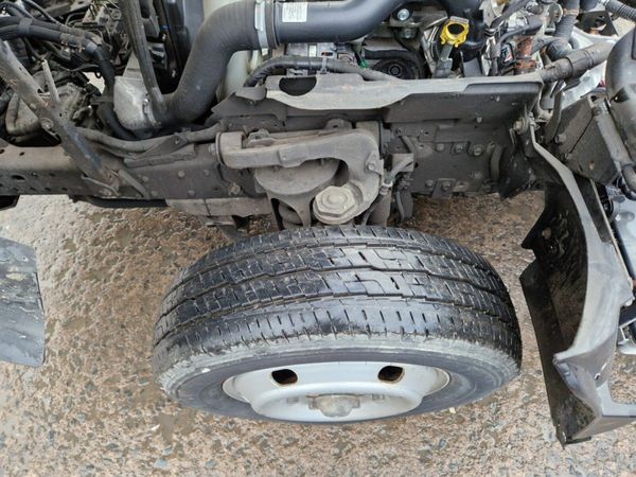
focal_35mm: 23
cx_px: 318
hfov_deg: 73.9
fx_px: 423
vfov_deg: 58.9
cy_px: 238
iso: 160
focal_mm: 5.4
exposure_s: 1/180
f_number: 1.8
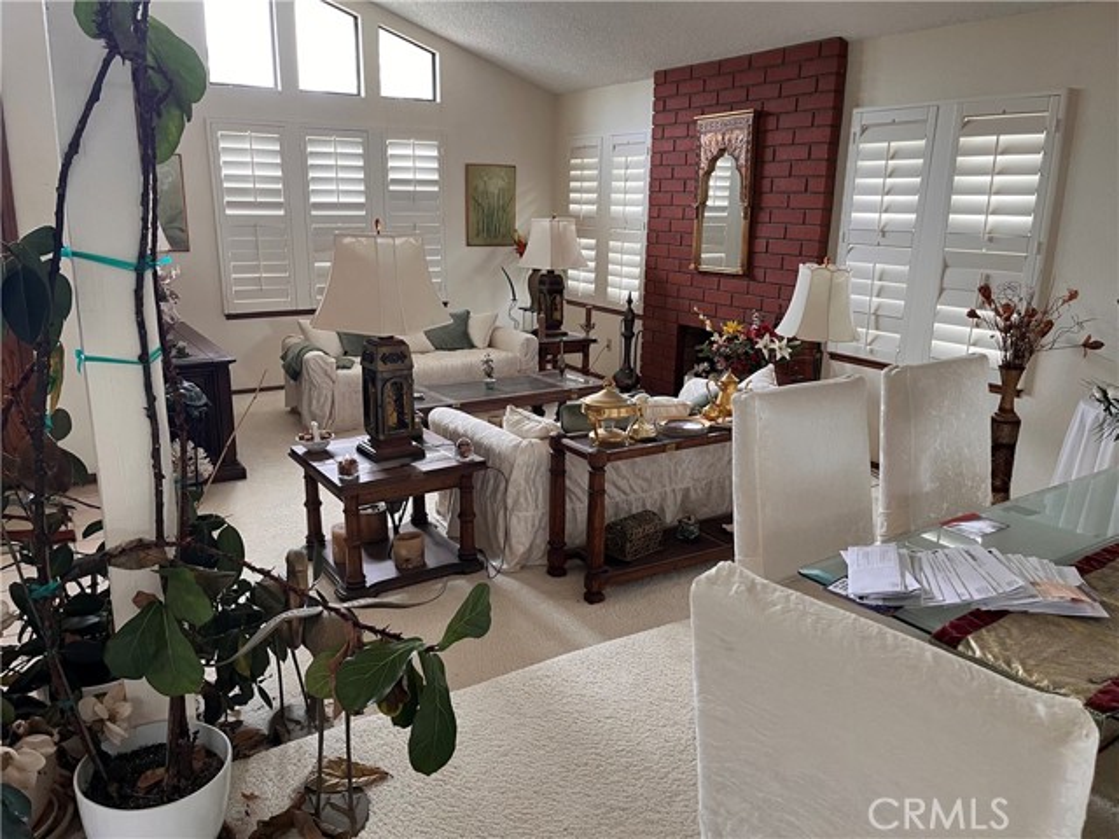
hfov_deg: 67.3
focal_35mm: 26
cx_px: 560
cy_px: 420
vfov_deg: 53.1
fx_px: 840
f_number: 1.6
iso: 200
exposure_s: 1/60
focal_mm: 5.1
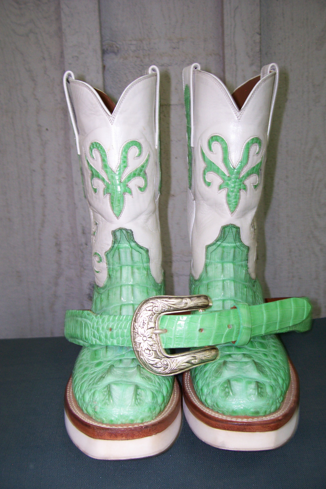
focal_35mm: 36
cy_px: 248
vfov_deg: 53.1
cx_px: 160
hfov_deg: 36.9
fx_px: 489
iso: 80
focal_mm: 5.6
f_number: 2.7
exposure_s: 1/64
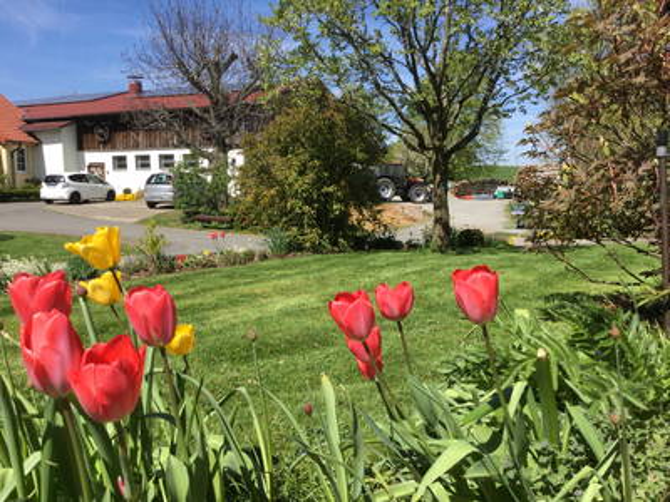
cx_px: 335
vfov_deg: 45.4
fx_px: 600
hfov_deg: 58.4
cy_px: 251
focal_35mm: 31
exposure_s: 1/970
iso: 25
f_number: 2.4
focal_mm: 3.3
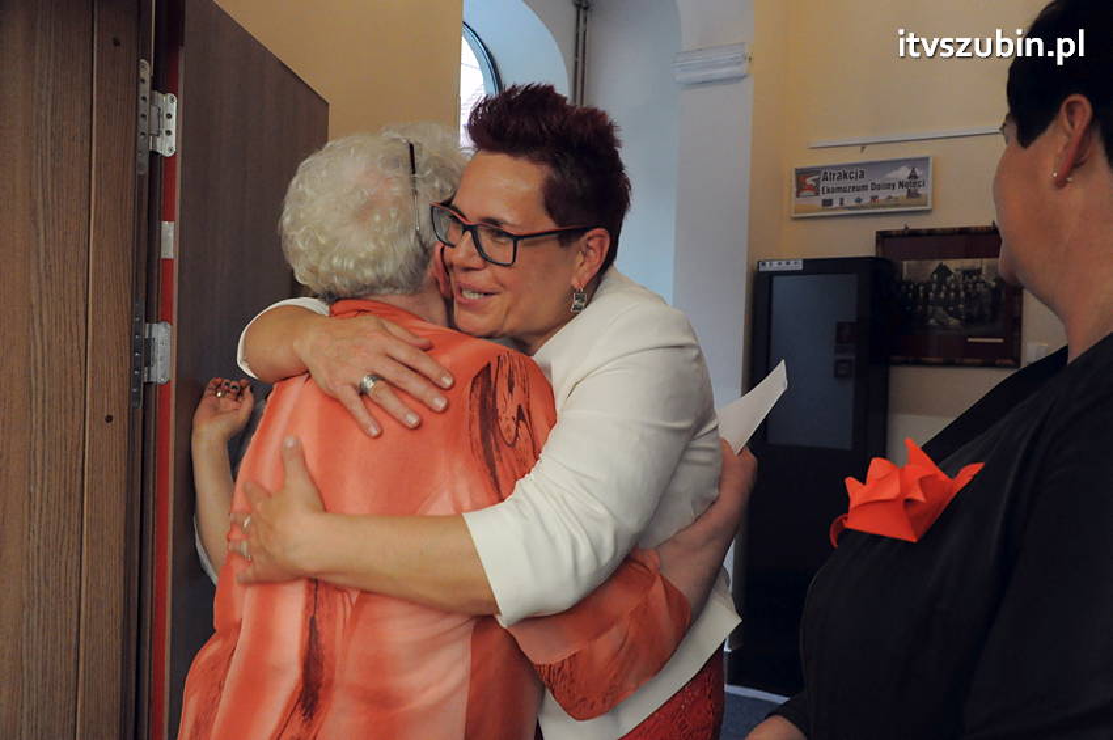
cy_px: 370
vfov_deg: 39.9
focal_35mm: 33
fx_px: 1019
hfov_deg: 57.3
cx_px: 556
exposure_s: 1/80
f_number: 5.6
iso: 2500
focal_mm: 22
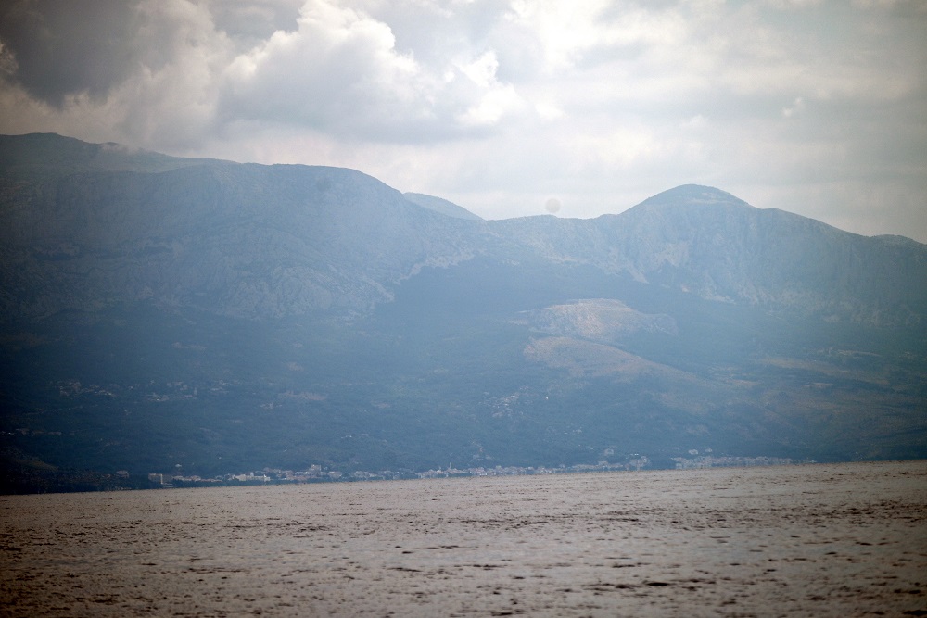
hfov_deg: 11.4
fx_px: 4635
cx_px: 464
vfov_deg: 7.6
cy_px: 309
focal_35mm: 180
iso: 100
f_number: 5
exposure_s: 1/2500
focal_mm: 180
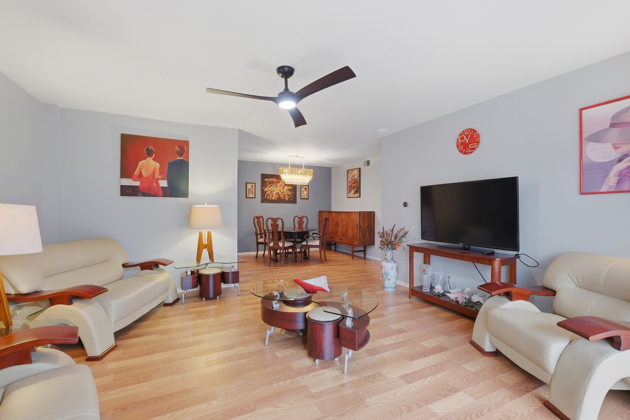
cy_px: 210
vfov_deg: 77.3
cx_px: 315
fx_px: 262
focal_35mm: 15
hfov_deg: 100.4
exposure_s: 1/170
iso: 800
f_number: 7.1
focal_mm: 10
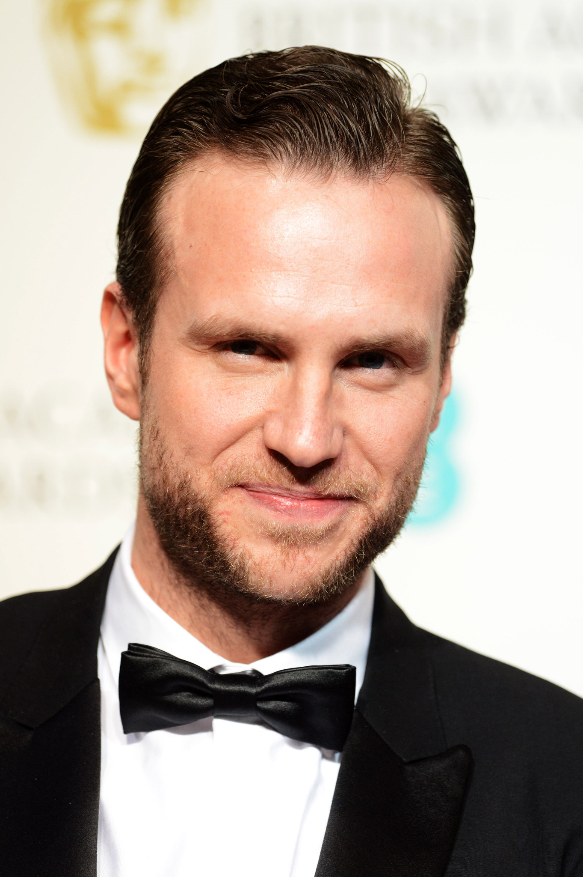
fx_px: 9727
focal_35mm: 400
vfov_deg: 5.2
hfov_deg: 3.4
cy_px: 438
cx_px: 292
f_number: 4.5
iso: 2000
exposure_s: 1/500
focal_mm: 400
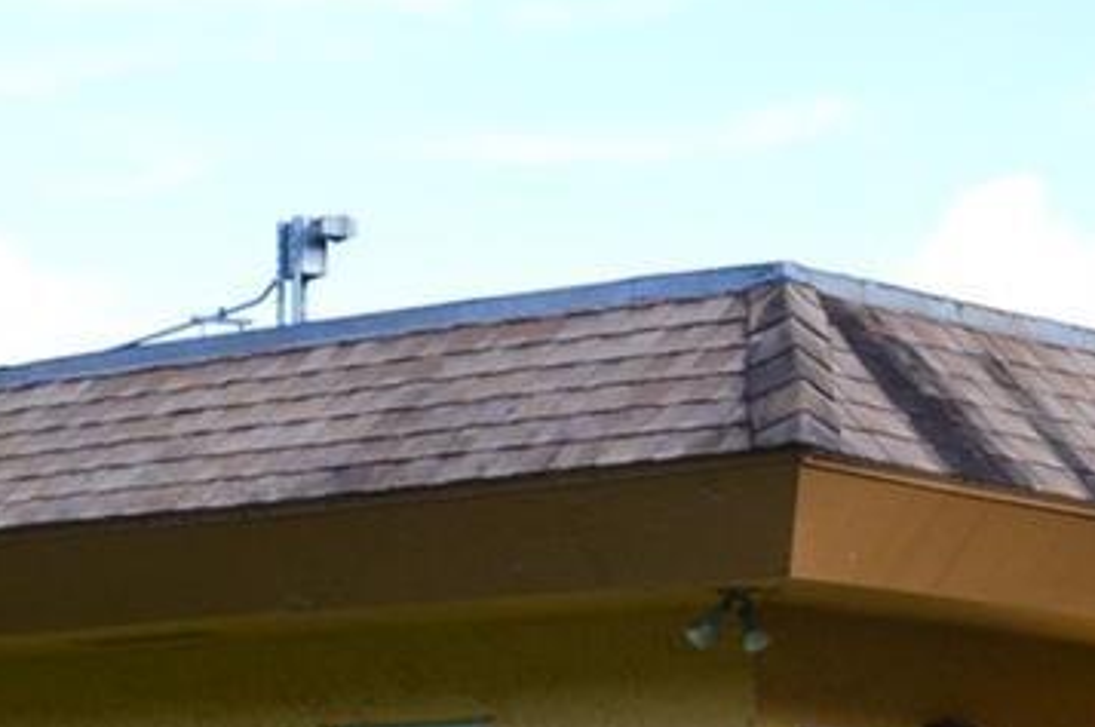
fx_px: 4496
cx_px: 1110
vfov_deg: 9.0
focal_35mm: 148
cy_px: 1152
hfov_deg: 13.7
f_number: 10
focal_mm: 22
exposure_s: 1/200
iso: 400
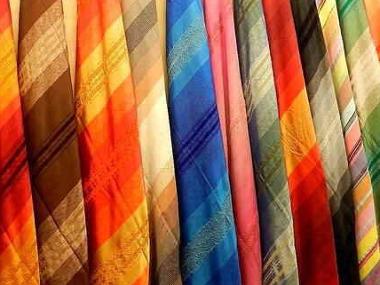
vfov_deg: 33.6
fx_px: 472
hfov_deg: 43.3
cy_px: 143
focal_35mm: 43
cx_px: 131
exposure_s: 1/200
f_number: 3.4
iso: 160
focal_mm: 4
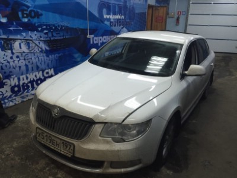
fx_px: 199
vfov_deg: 48.2
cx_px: 118
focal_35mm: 29
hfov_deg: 61.7
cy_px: 89
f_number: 2.2
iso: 64
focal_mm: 4.15
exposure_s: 1/33
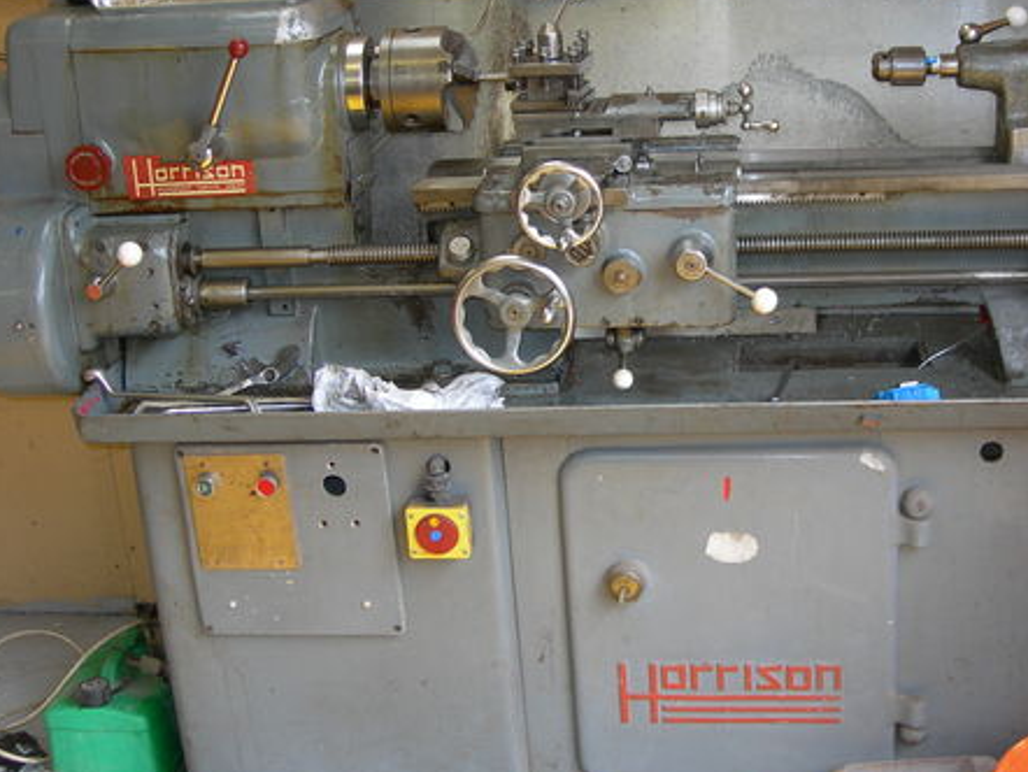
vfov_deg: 26.6
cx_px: 695
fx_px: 1634
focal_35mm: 55
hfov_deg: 34.6
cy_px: 379
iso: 50
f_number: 2.8
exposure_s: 1/31.4
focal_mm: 7.8
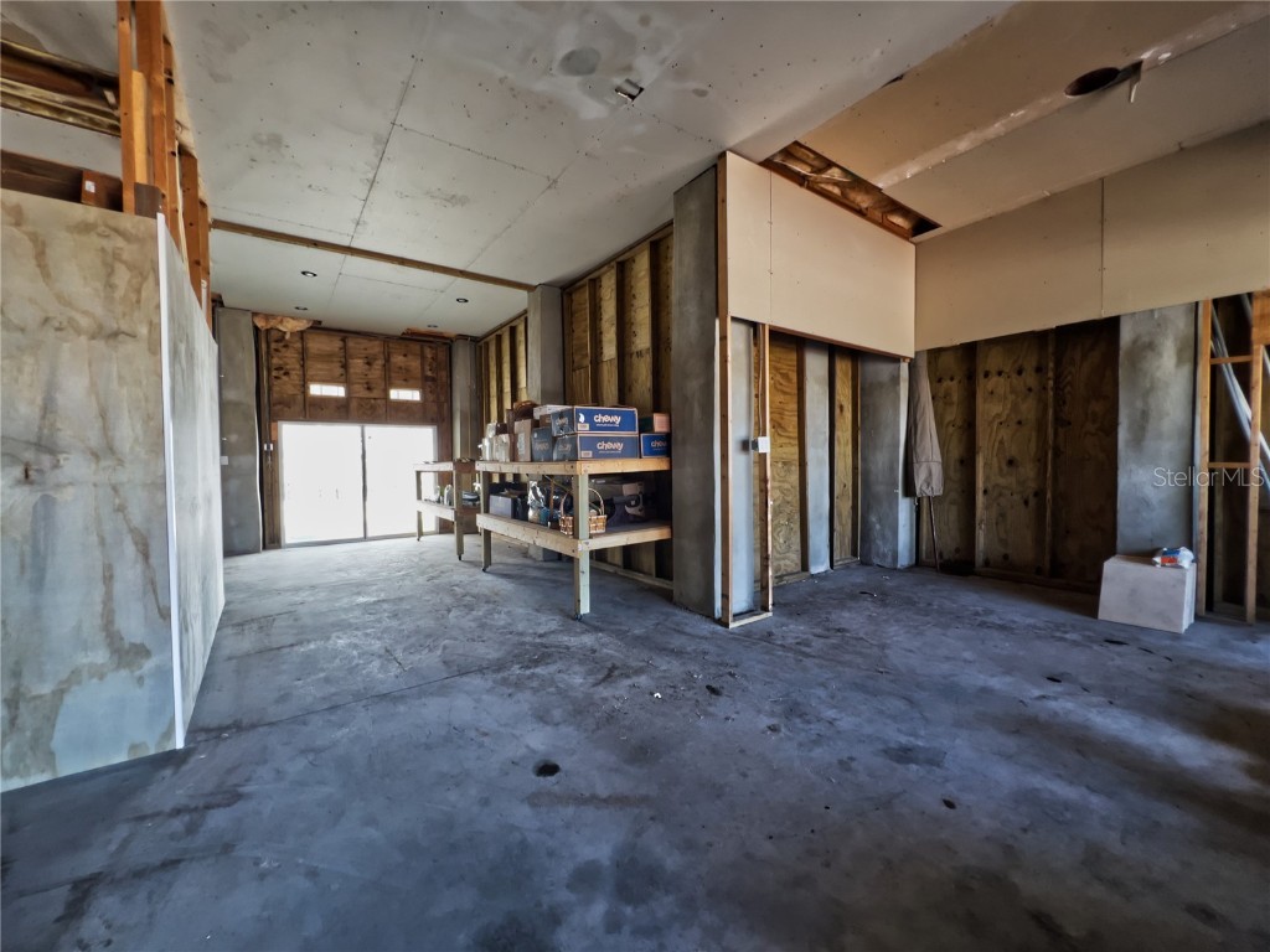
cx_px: 635
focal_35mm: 13
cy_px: 476
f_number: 1.8
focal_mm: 1.6
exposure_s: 1/30
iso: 50
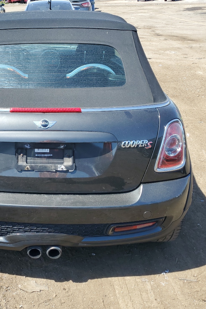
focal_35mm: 37
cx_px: 30
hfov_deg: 34.4
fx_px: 317
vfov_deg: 51.9
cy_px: 151
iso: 50
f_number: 1.5
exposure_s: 1/1111
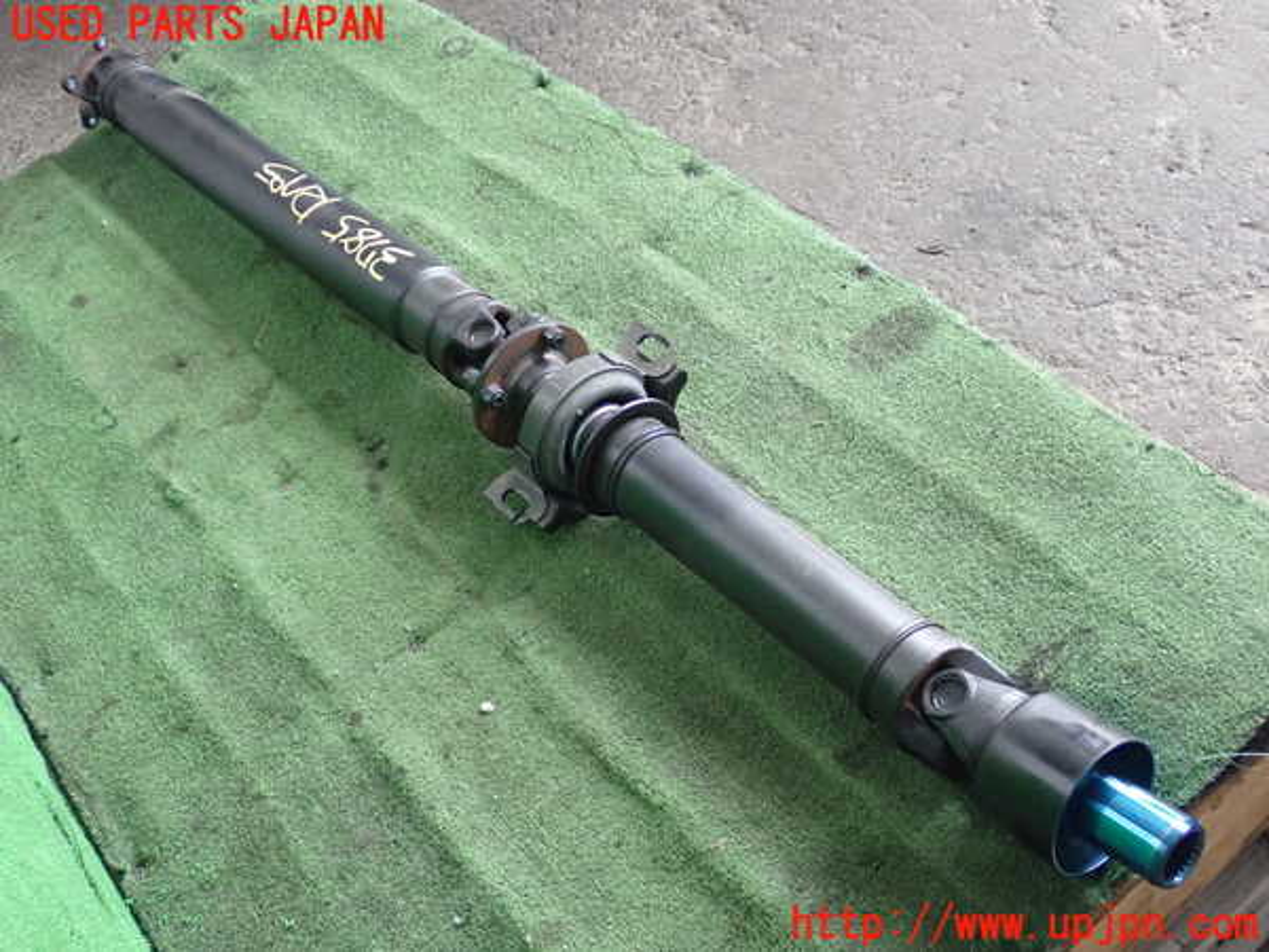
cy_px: 476
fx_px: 1613
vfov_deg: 32.9
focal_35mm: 44
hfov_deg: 42.9
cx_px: 634
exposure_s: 1/125
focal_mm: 7.84
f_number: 2.9
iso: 640
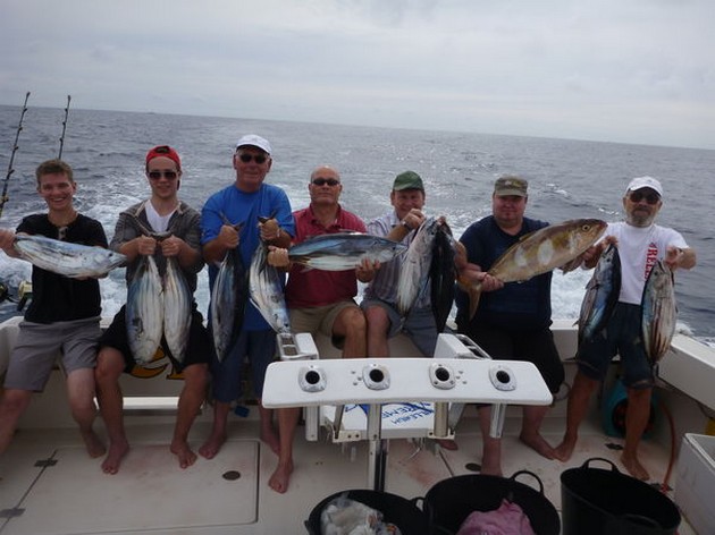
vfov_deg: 49.7
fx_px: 578
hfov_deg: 63.5
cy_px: 268
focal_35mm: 28
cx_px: 358
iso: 100
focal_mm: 4.9
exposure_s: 1/1000
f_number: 3.3
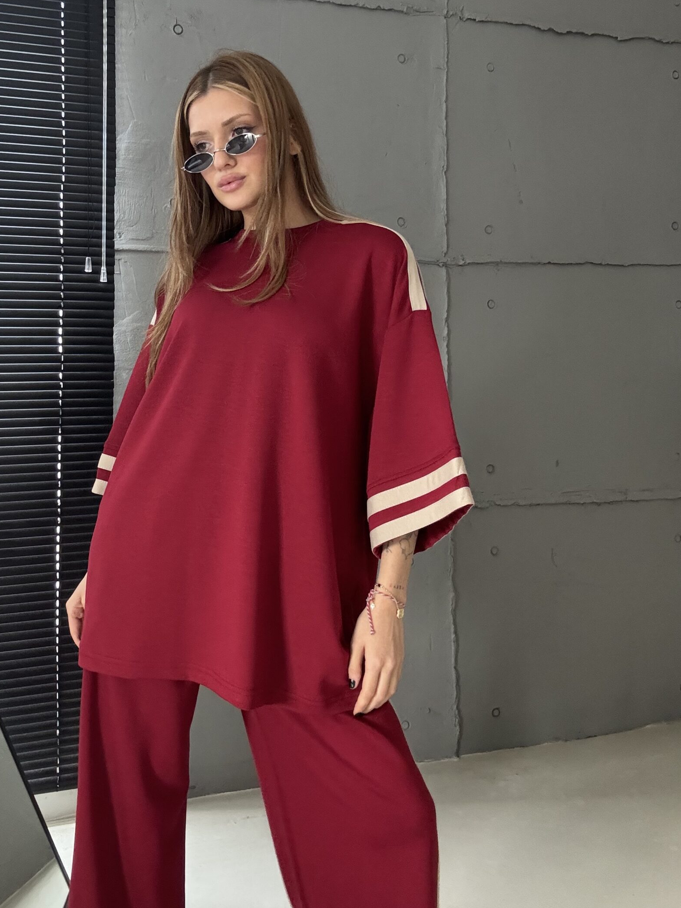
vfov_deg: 54.9
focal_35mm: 33
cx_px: 242
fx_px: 866
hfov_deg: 42.5
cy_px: 357
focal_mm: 2.69
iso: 200
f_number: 1.9
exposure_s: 1/33
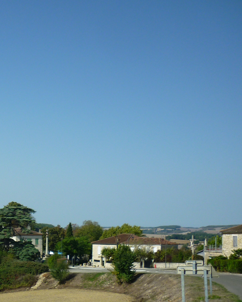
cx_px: -58
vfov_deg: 27.0
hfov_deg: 20.5
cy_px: 241
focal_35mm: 69
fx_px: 618
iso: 80
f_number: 8
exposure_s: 1/320
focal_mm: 5.5
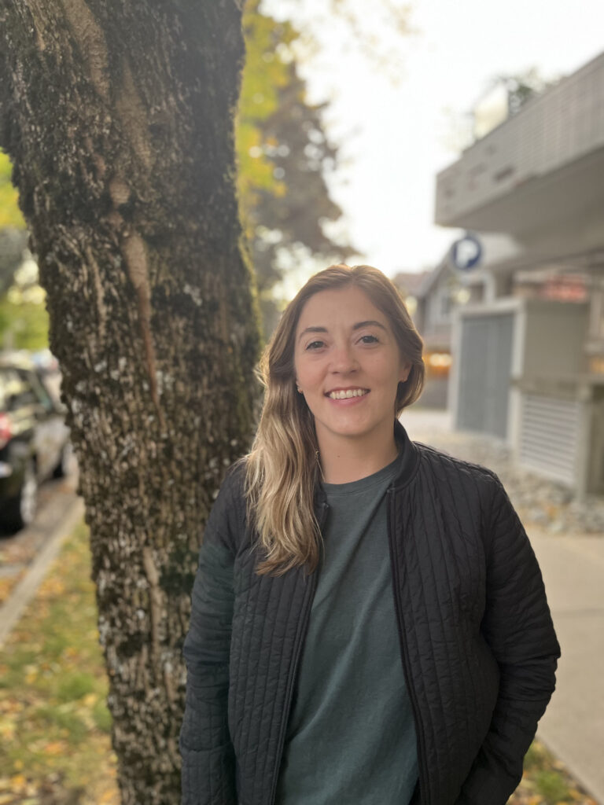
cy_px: 402
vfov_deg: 67.3
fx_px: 605
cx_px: 302
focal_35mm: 26
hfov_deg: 53.1
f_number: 1.6
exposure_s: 1/60
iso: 400
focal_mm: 5.1
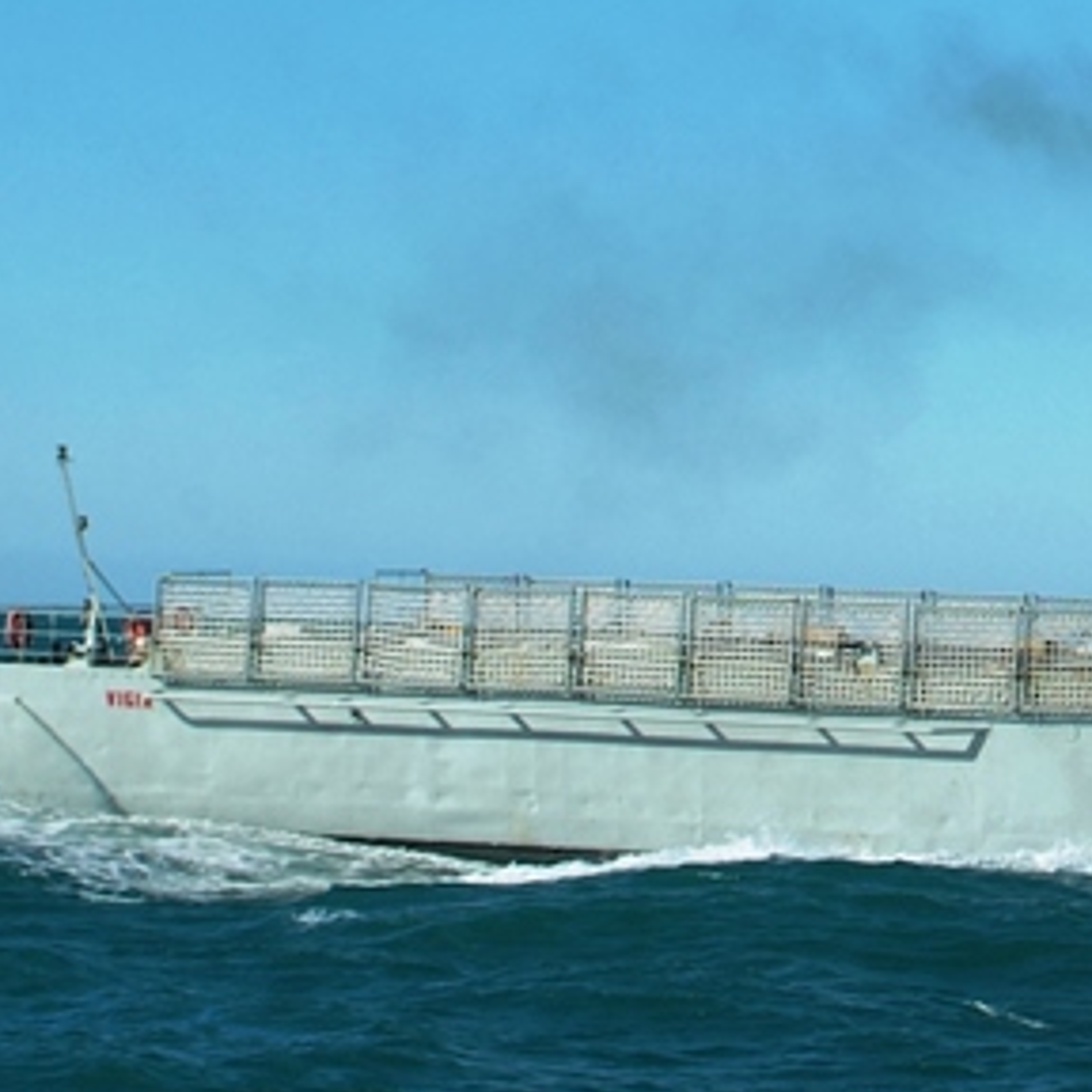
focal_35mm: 150
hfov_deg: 10.9
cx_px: 1949
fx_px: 5354
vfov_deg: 11.6
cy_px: 277
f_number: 6.7
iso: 100
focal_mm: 28
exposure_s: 1/350
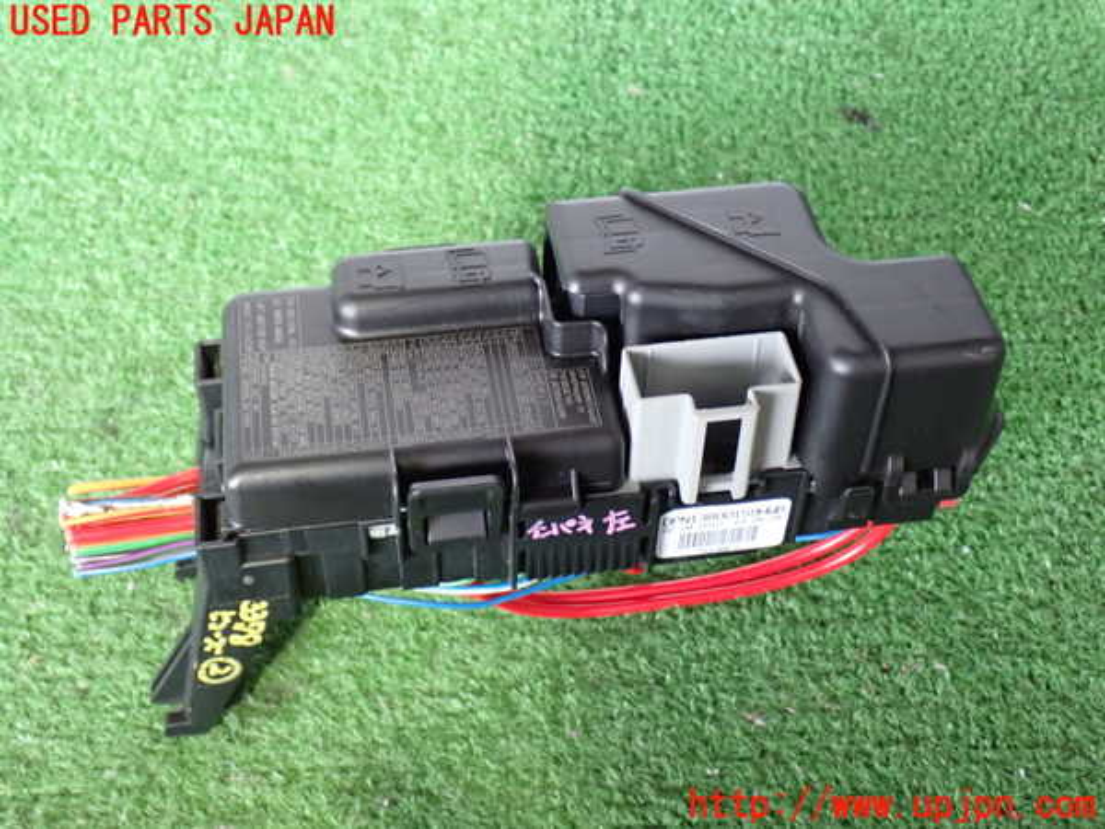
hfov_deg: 40.4
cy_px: 414
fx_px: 1500
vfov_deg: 30.9
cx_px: 552
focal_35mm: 47
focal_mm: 8.4
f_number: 3.1
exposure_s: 1/20
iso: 800
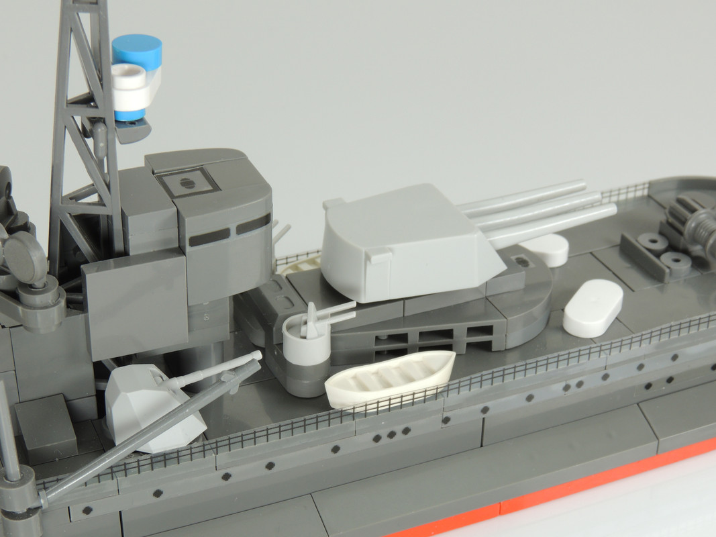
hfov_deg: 27.8
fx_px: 1448
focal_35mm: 70
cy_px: 268
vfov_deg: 21.0
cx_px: 358
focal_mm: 12.4
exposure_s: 1/15
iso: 100
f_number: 6.1
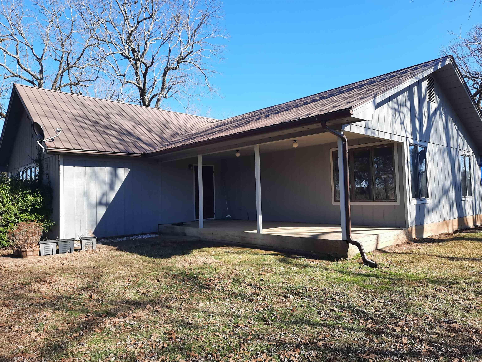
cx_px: 241
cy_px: 181
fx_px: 348
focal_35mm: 25
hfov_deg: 69.4
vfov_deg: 54.9
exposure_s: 1/410
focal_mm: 4.6
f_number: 2
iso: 32
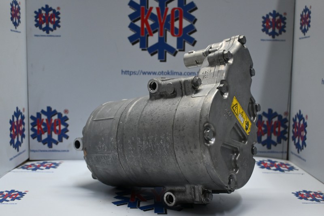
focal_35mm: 41
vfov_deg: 32.4
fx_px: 371
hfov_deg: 47.2
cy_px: 108
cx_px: 162
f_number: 4.5
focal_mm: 27.5
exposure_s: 1/125
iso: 1000
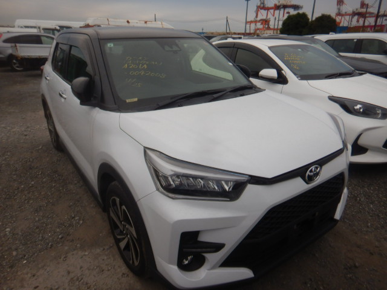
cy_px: 145
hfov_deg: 71.6
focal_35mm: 24
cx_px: 194
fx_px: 268
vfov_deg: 56.8
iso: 180
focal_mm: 4.3
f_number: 2.8
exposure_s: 1/30
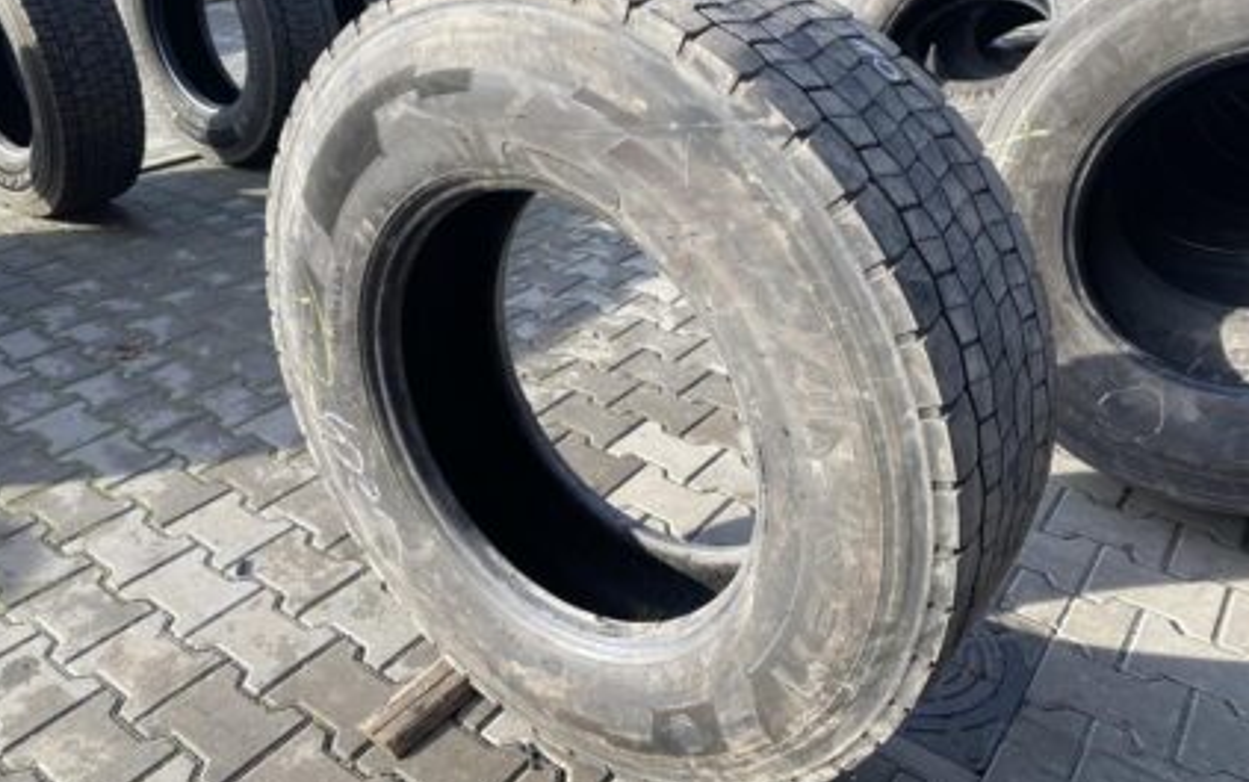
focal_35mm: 28
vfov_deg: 44.6
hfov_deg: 66.4
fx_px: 954
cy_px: 382
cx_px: 617
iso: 32
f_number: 1.8
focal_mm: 4.25
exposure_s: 1/473
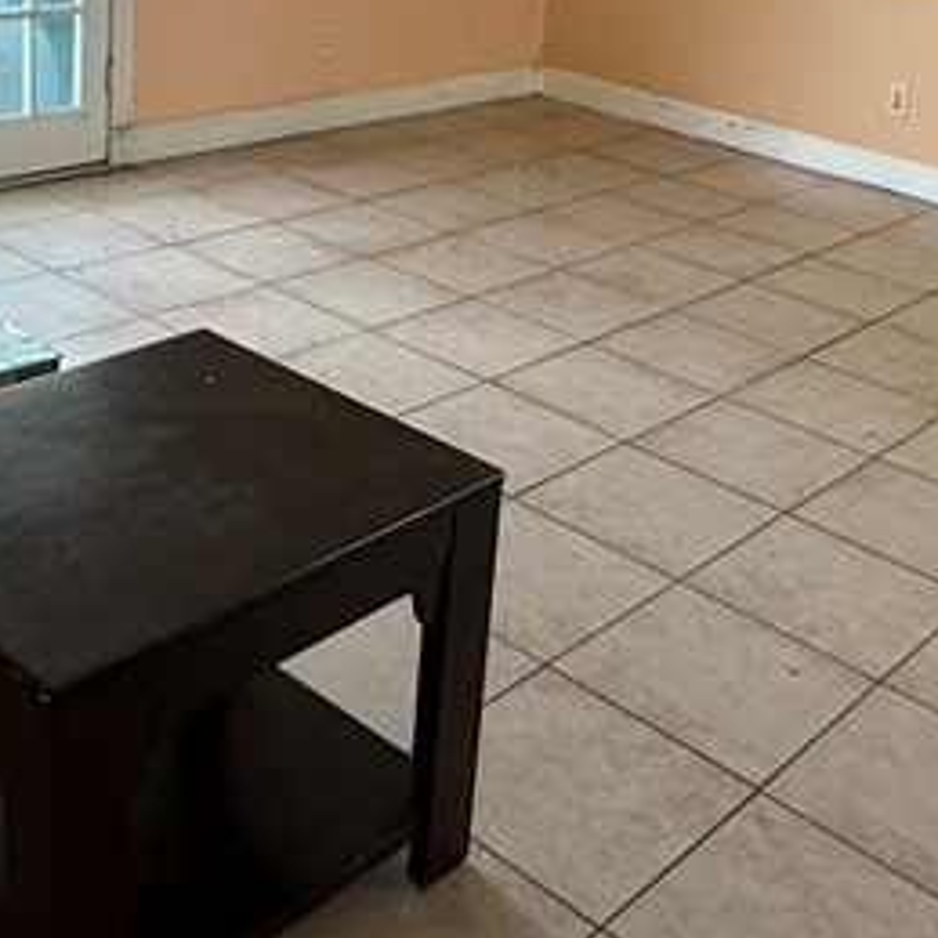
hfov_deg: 34.7
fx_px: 1502
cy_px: 188
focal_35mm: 49
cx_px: 427
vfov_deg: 33.7
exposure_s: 1/99
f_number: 2.2
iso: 250
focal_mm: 2.22
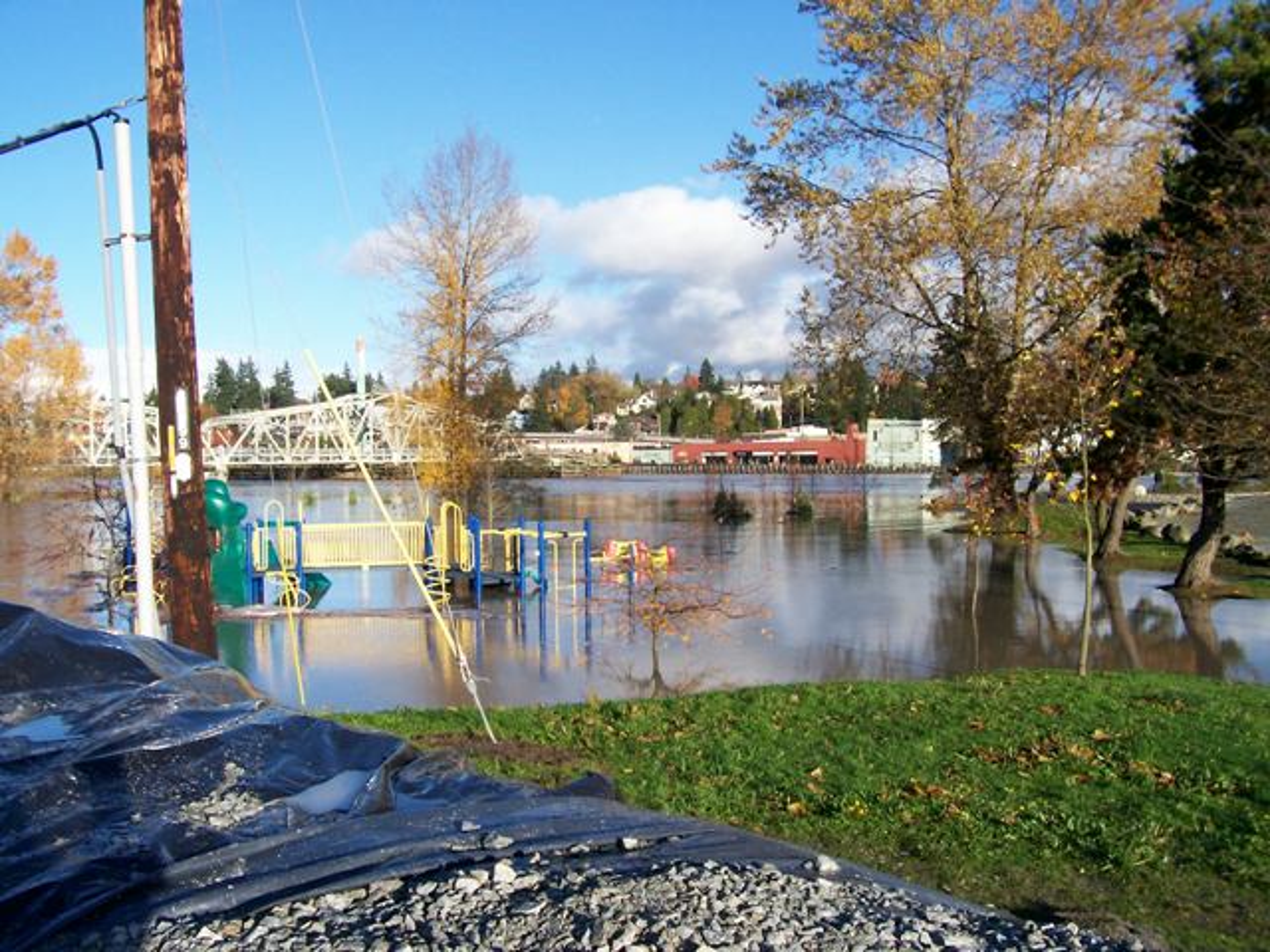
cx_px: 635
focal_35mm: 34
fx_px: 1247
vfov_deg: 41.8
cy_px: 476
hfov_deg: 54.0
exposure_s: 1/307
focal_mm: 5.6
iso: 80
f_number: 5.1
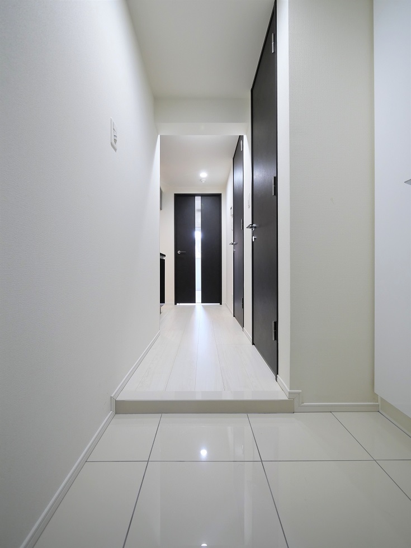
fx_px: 222
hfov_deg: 85.7
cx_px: 206
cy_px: 274
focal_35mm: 14
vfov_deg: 102.1
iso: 800
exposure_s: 1/30
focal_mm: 7
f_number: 4
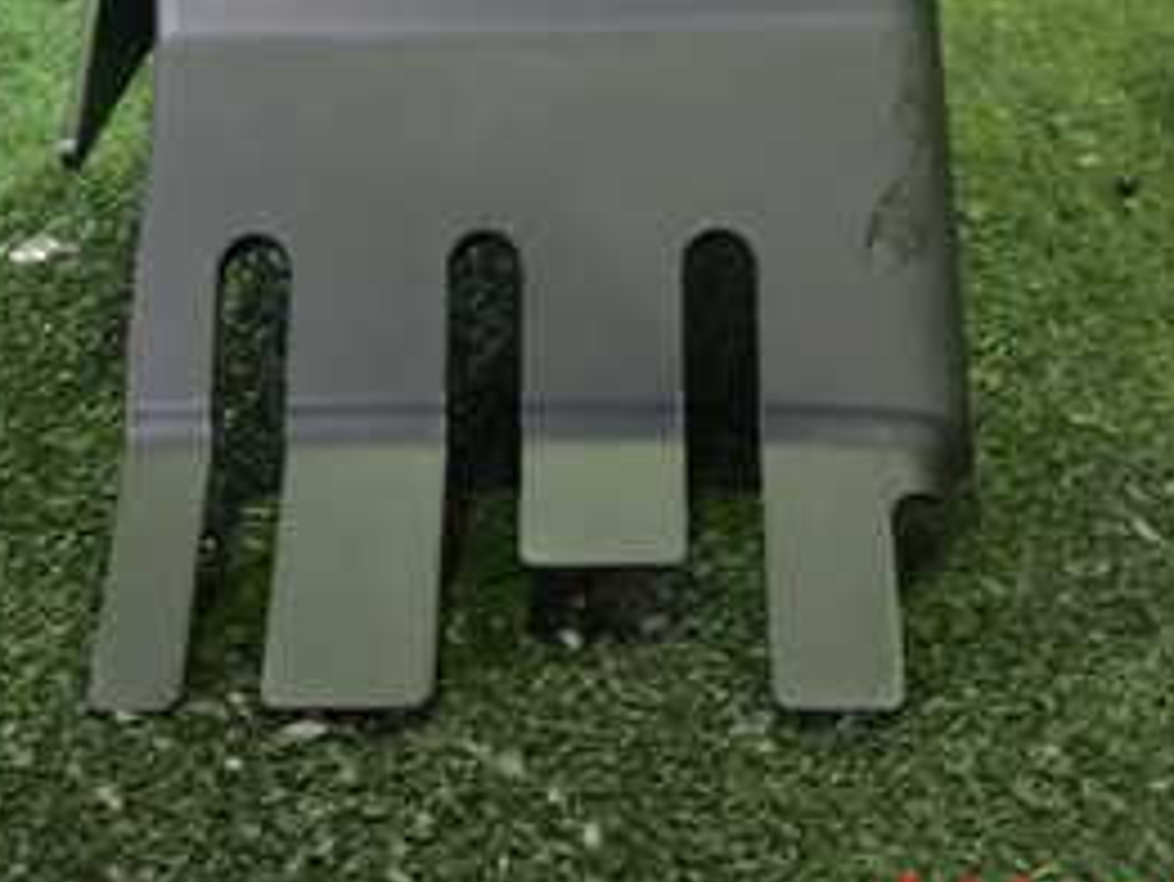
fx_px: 2341
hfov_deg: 28.1
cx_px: 567
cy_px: -36
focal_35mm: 69
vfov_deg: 20.5
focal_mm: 5.4
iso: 1250
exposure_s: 1/60
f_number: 2.3
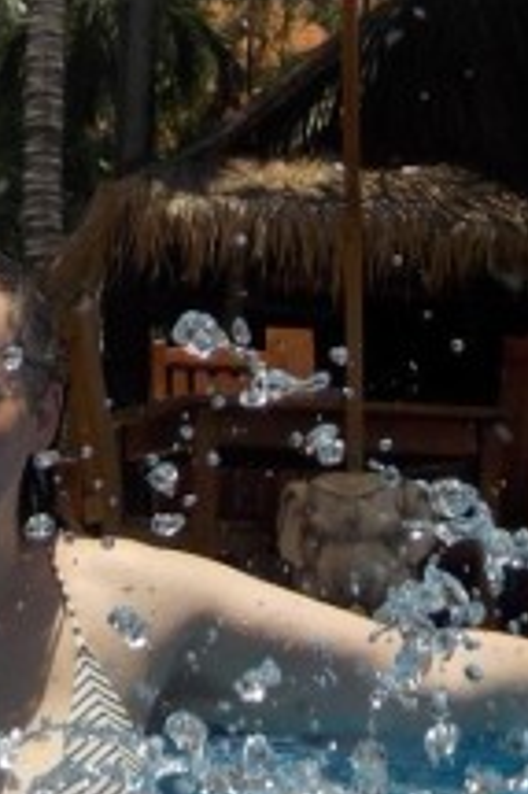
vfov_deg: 17.7
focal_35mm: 116
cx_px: 247
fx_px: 2556
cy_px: 384
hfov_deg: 11.8
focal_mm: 4.1
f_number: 6.6
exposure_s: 1/500
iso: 125
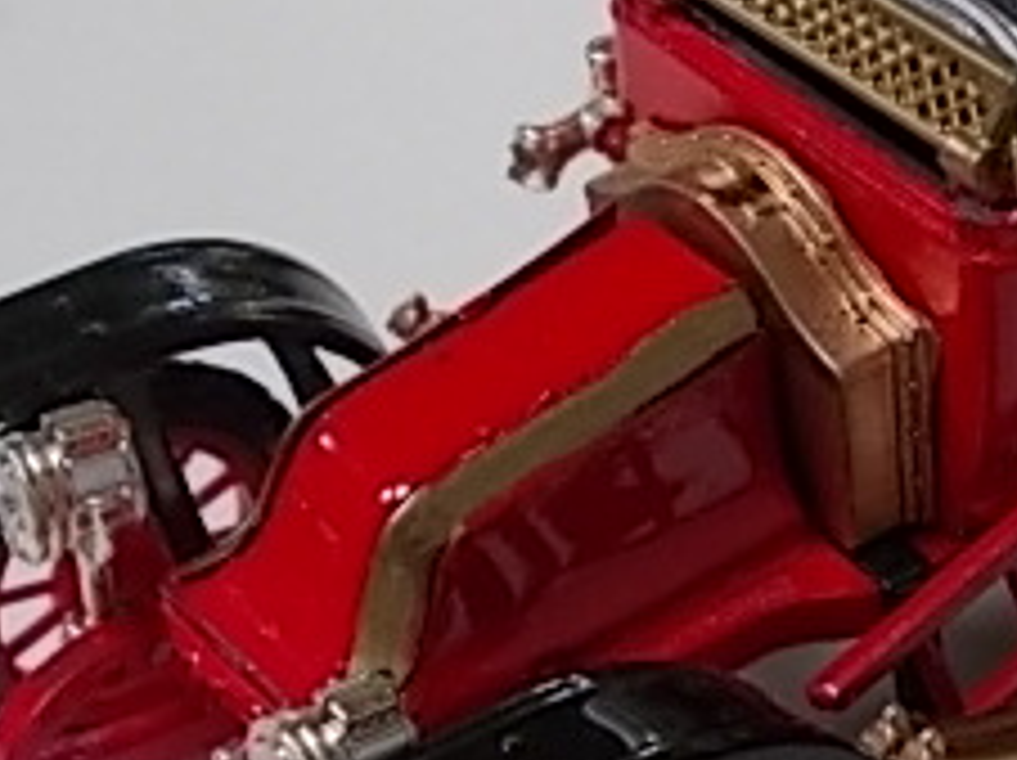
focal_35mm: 122
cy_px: 310
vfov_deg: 12.1
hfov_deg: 15.8
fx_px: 3580
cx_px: 1071
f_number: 3.3
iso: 125
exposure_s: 1/30
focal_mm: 6.1
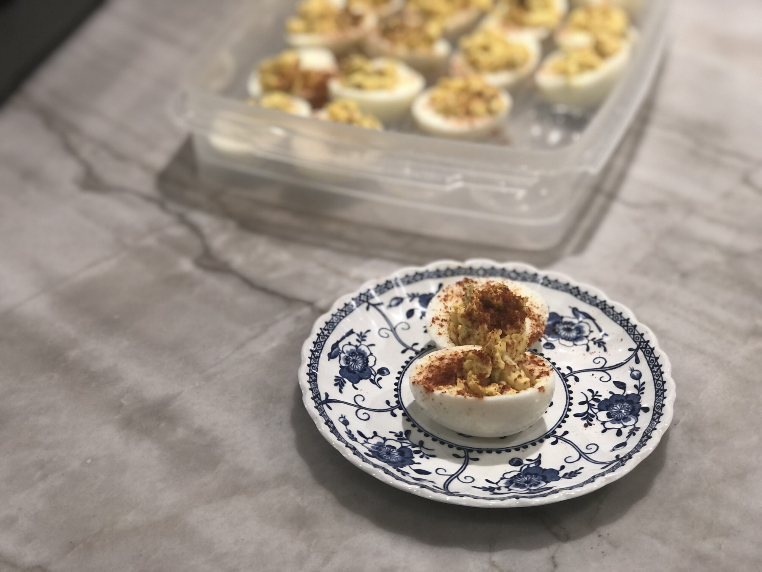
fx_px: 1255
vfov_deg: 25.7
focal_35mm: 57
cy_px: 286
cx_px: 381
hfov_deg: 33.8
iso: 100
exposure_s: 1/30
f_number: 2.8
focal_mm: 6.6
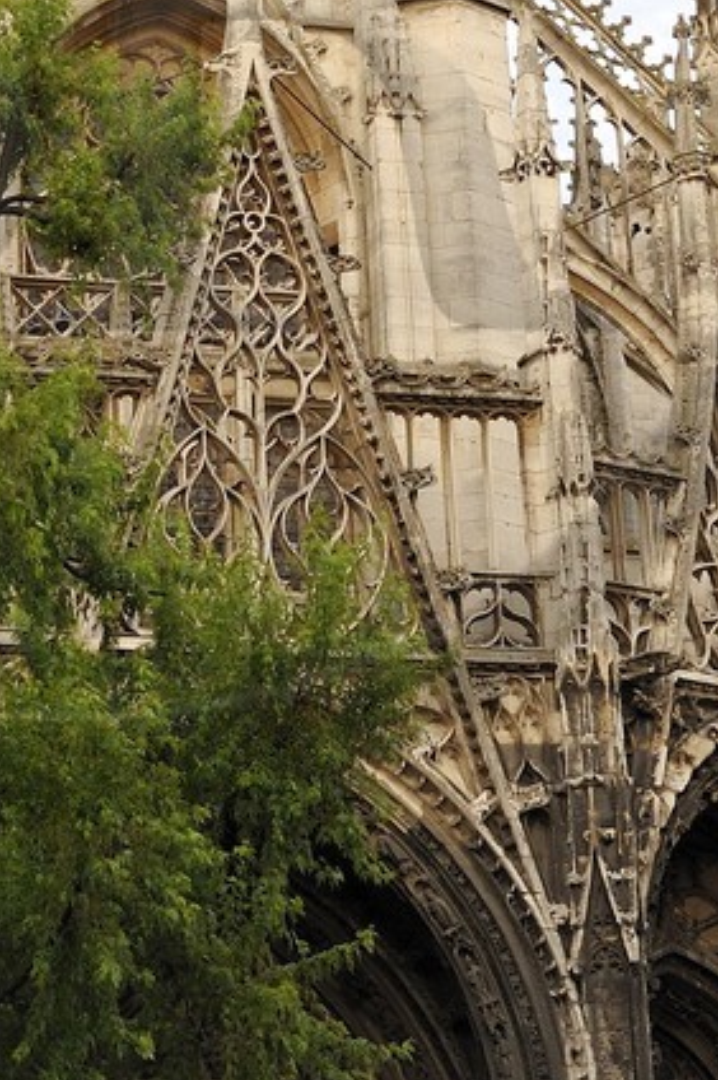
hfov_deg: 11.6
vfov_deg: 17.1
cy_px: 20
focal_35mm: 117
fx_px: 3506
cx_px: 71
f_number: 5.6
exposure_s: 1/320
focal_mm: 31
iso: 800
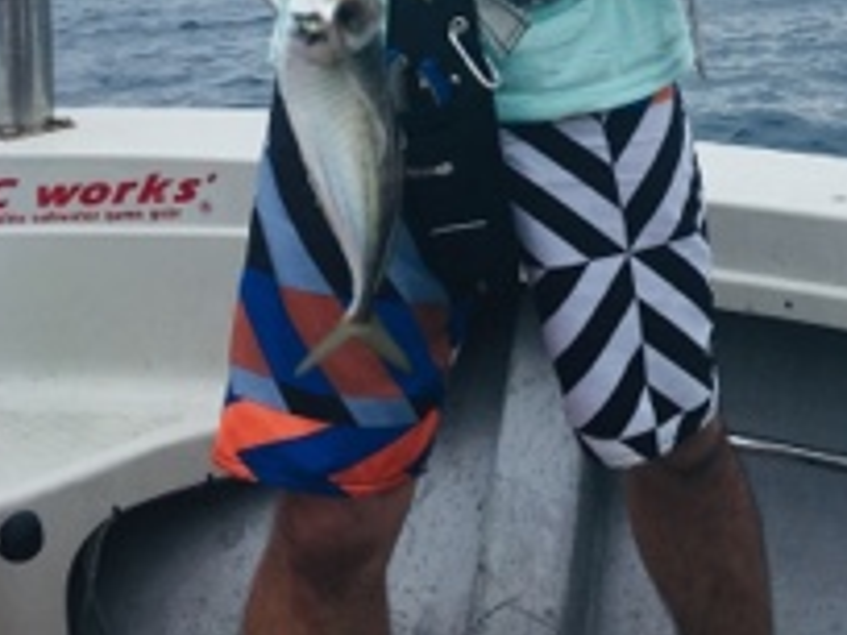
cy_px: -187
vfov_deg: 22.9
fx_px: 1395
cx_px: 585
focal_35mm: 57
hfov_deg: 33.4
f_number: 2.2
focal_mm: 4.15
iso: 25
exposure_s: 1/712
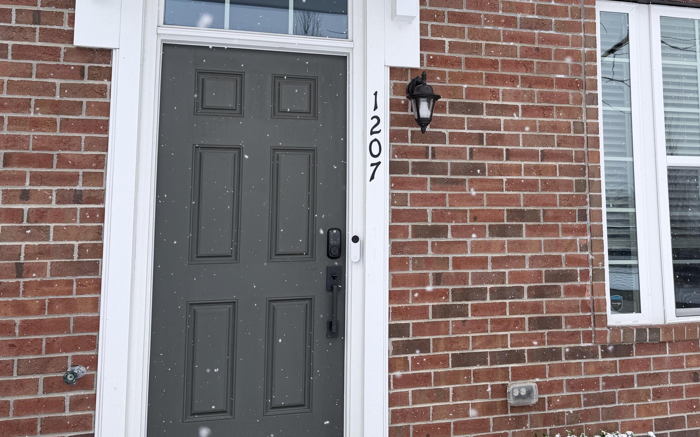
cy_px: 147
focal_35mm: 36
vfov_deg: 35.0
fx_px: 687
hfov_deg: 53.3
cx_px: 448
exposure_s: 1/1361
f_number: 1.78
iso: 80
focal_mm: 6.76
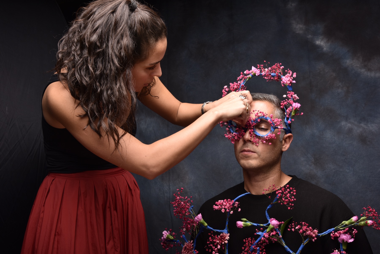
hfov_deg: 39.6
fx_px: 528
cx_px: 190
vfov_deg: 27.0
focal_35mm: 50
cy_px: 127
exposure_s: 1/200
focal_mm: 50
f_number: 11
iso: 160
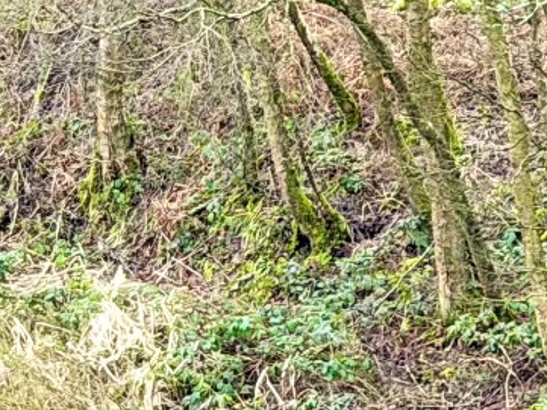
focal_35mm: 272
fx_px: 4300
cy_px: -587
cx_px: -686
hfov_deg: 6.9
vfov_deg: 5.3
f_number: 1.78
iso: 80
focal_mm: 6.76
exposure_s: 1/277
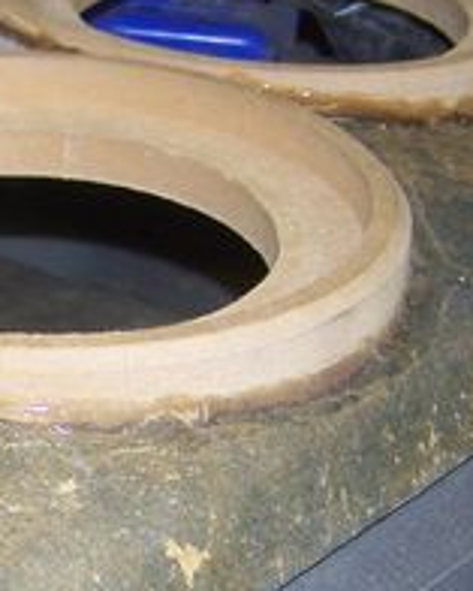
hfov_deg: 12.1
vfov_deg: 15.8
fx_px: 2116
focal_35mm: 121
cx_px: -241
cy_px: 470
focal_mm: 6.3
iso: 80
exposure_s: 1/60
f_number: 2.8
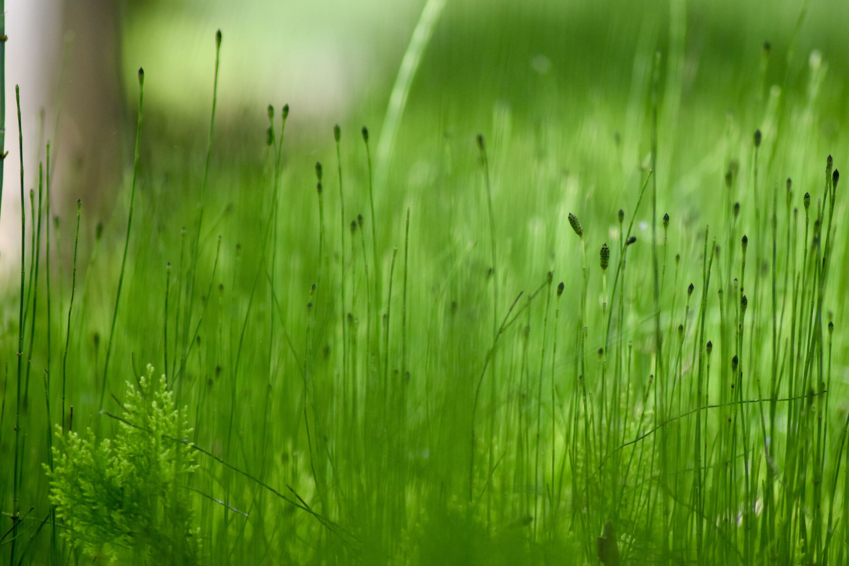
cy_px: 283
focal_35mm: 450
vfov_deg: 3.1
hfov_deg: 4.6
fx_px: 10612
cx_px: 424
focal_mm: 300
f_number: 5.6
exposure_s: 1/800
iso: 800
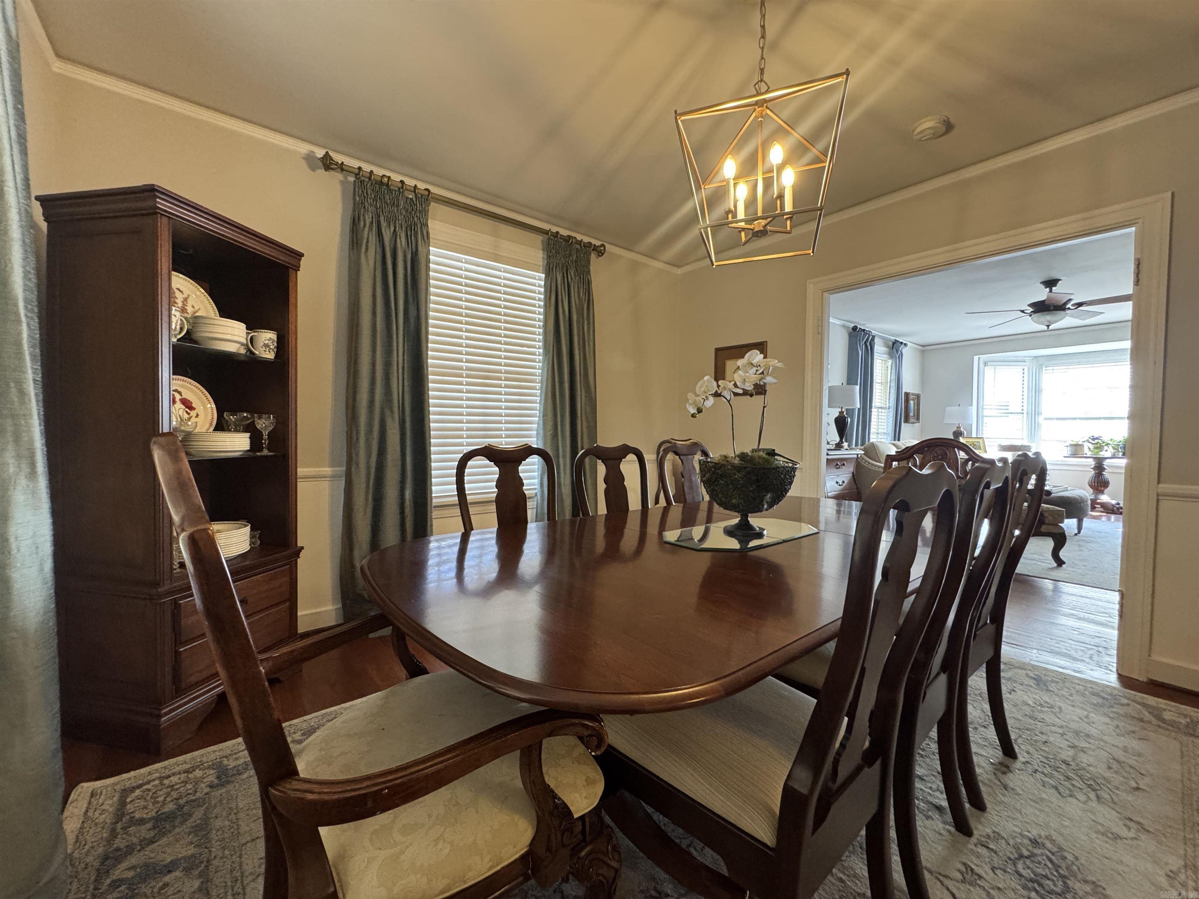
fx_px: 485
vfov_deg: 85.7
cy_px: 450
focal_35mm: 14
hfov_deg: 102.1
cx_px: 600
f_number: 2.2
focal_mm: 2.22
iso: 320
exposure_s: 1/60
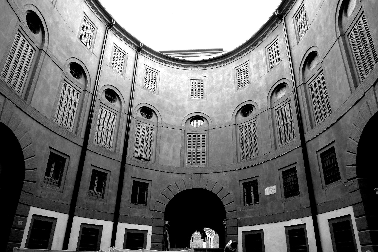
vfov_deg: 47.9
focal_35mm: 27
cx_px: 189
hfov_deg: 67.4
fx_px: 283
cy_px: 126
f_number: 13
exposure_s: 1/10
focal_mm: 18
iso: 1600
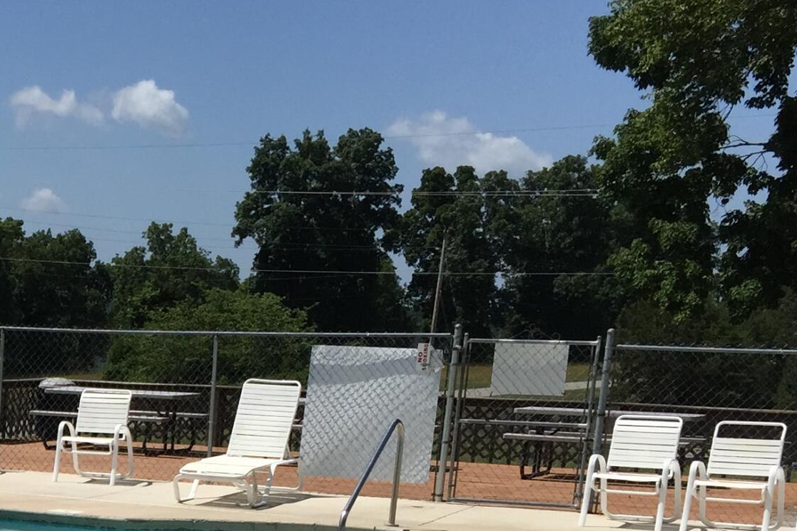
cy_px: 716
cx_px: -164
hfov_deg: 23.0
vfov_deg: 15.9
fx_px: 1793
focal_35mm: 81
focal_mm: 4.15
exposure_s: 1/4405
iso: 32
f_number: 2.2
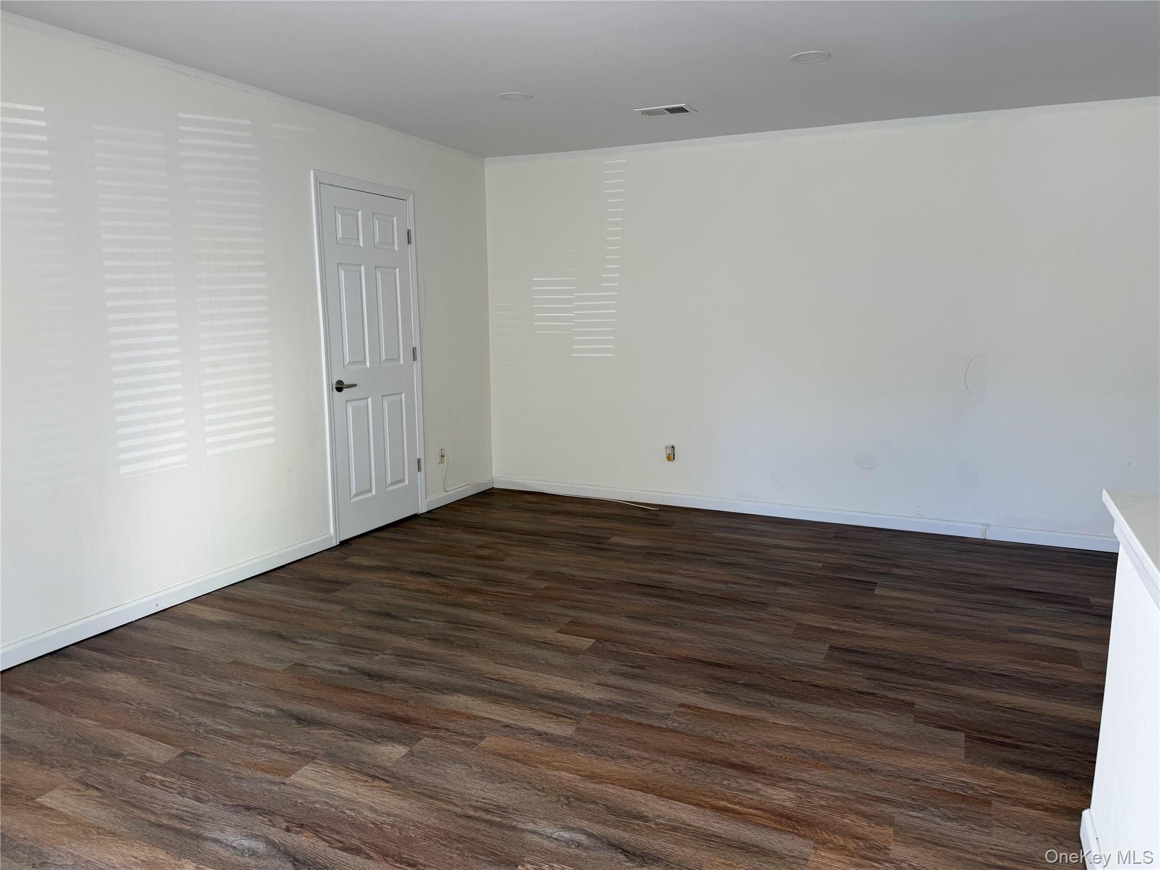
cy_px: 435
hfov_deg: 71.6
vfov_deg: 56.8
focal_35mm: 24
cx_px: 580
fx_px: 804
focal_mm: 6.76
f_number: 1.78
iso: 100
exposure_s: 1/121
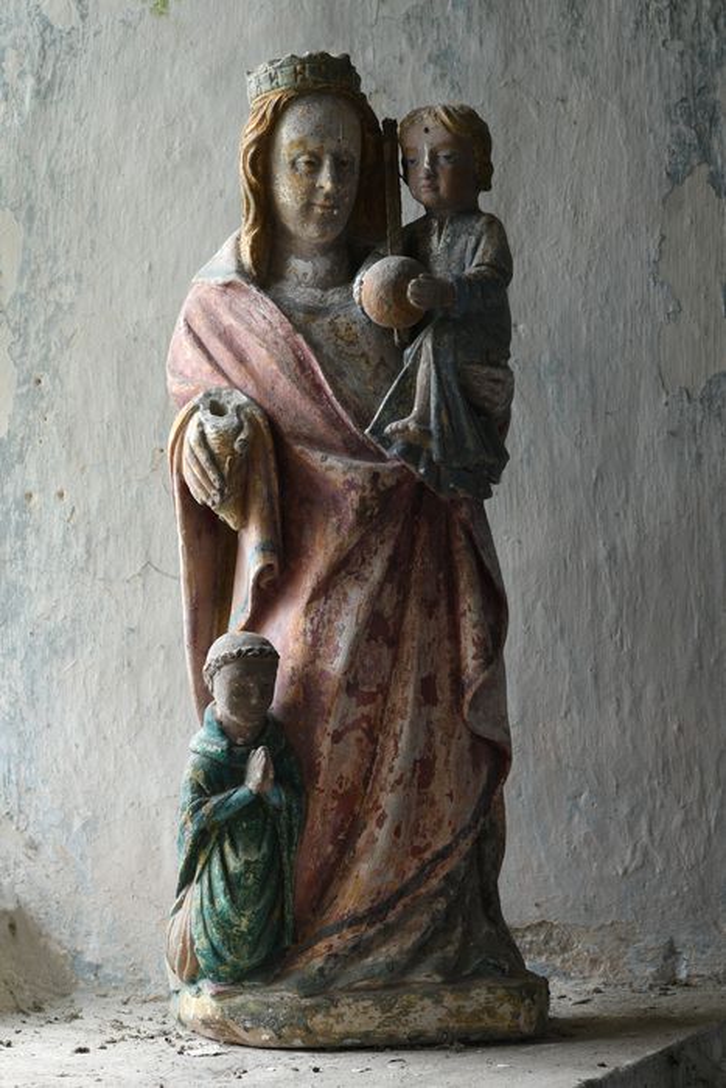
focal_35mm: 85
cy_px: 544
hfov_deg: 16.1
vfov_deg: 23.9
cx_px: 363
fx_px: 2570
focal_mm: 85
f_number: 8
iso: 64
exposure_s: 2.5
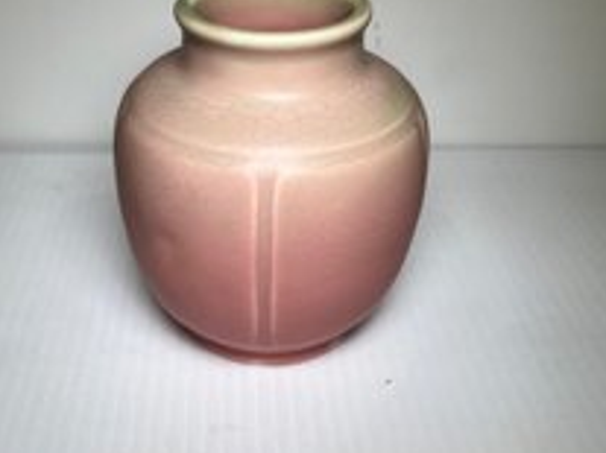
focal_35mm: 43
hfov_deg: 43.8
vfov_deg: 33.6
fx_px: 752
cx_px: 265
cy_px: 215
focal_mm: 5.7
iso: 40
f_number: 1.5
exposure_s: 1/274
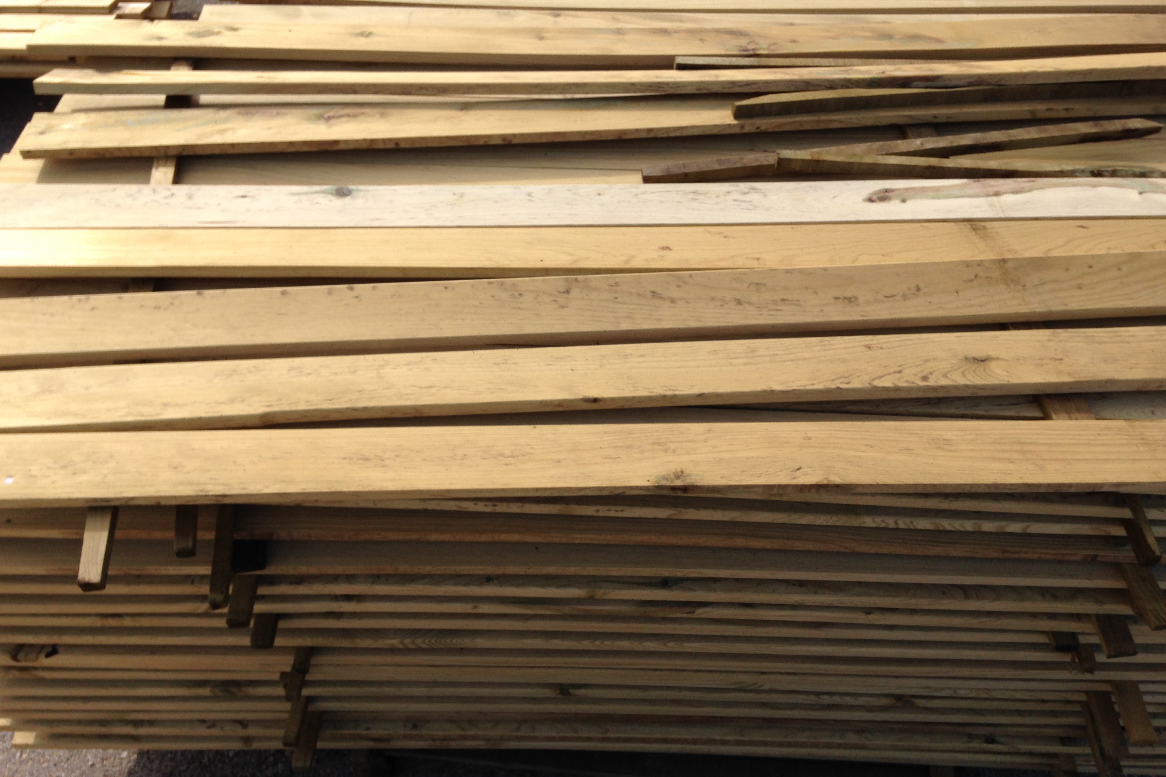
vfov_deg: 37.8
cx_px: 576
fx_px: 1134
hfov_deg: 54.4
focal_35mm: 35
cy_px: 339
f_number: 2.4
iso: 50
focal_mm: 4.12
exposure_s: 1/968
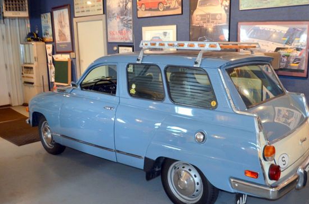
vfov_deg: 37.6
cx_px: 180
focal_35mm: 35
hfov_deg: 54.3
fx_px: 300
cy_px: 105
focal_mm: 20
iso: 1400
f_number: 3.8
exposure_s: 1/60
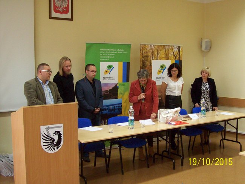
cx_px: 122
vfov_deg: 32.2
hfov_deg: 42.1
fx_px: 319
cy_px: 92
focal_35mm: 45
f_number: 3
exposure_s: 1/18.4
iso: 200
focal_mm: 7.6
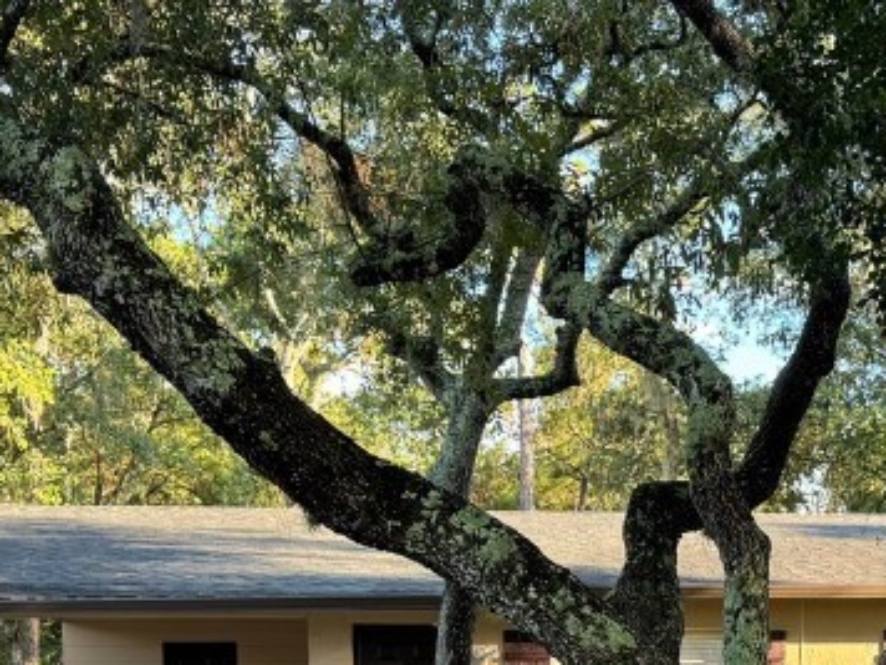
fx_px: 1766
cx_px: 722
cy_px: 780
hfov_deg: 27.5
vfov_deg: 20.1
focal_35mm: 69
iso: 100
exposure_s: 1/123
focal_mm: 6.76
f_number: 1.78
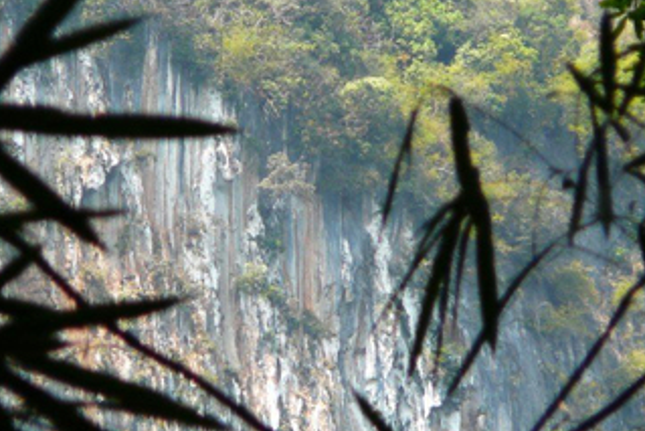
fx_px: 9213
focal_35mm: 514
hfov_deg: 4.0
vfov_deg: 2.7
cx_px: 228
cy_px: 208
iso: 80
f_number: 4.2
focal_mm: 52
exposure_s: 1/200
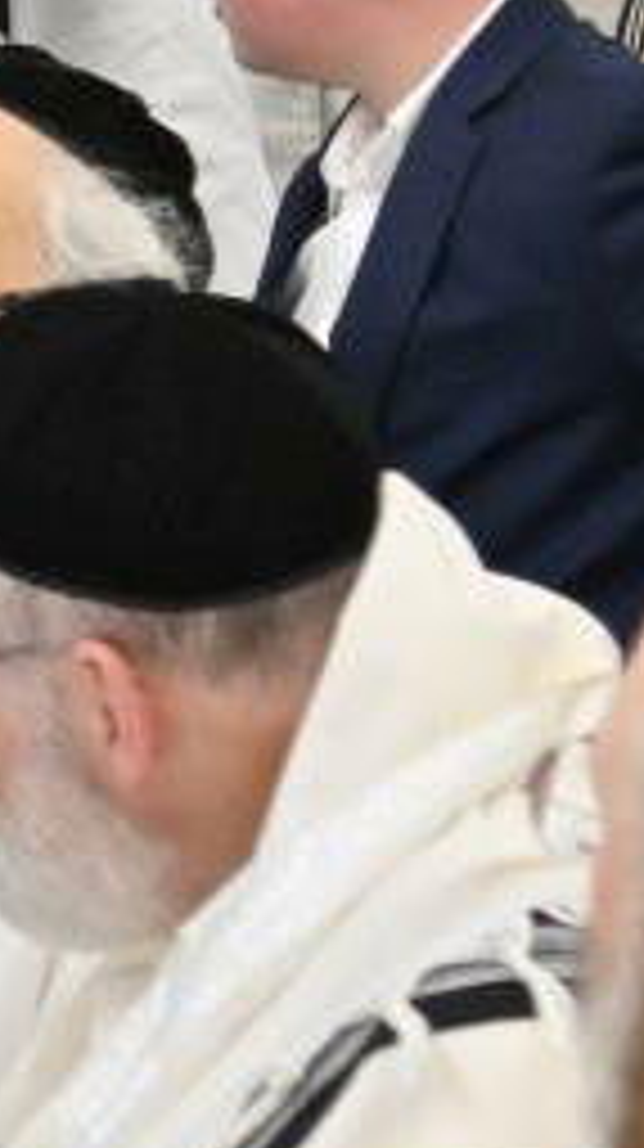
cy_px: 446
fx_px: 10498
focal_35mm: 345
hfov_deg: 3.4
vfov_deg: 6.3
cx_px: -1405
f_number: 4
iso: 1250
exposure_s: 1/640
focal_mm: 55
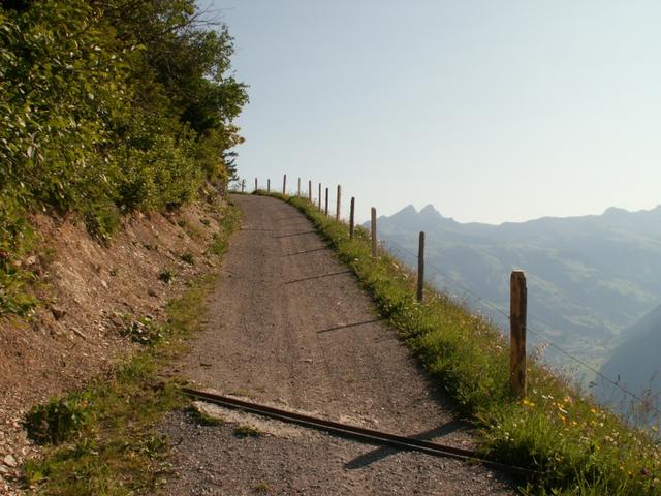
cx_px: 330
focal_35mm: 35
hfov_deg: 52.6
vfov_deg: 40.7
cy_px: 248
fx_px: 668
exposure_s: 1/200
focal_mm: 5.86
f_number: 8
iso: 50
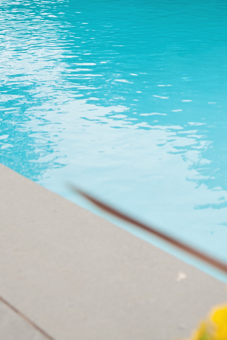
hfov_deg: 18.2
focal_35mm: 75
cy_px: 54
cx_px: 126
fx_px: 709
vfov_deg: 26.3
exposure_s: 1/1000
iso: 100
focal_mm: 28
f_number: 3.3
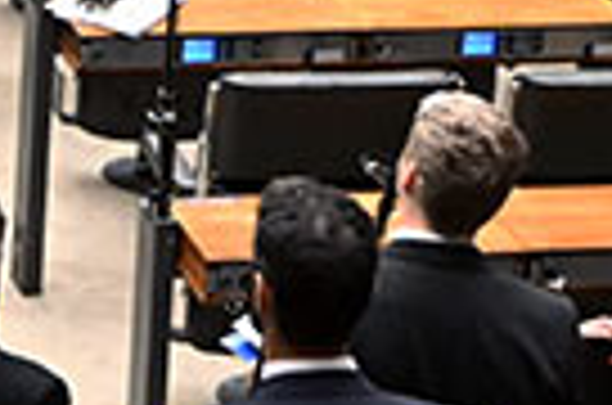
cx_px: -864
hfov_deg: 8.3
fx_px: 3867
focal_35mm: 228
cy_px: -513
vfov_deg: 5.8
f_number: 4
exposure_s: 1/125
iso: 3200
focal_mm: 24
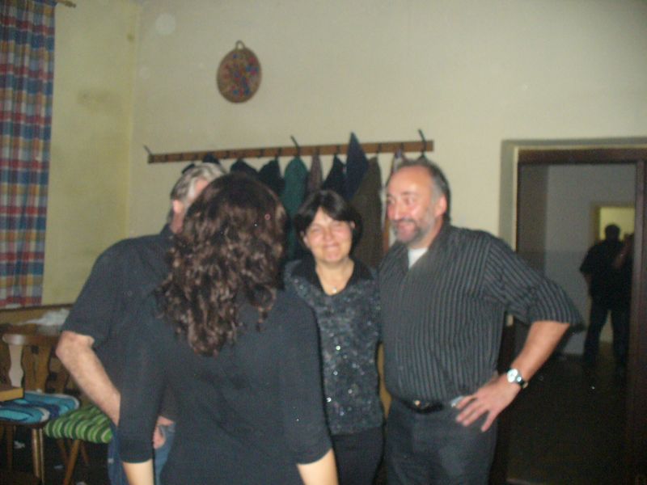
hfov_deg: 50.1
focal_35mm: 37
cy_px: 242
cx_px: 324
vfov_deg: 38.7
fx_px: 692
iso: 400
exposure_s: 1/60
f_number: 2.8
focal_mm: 6.1
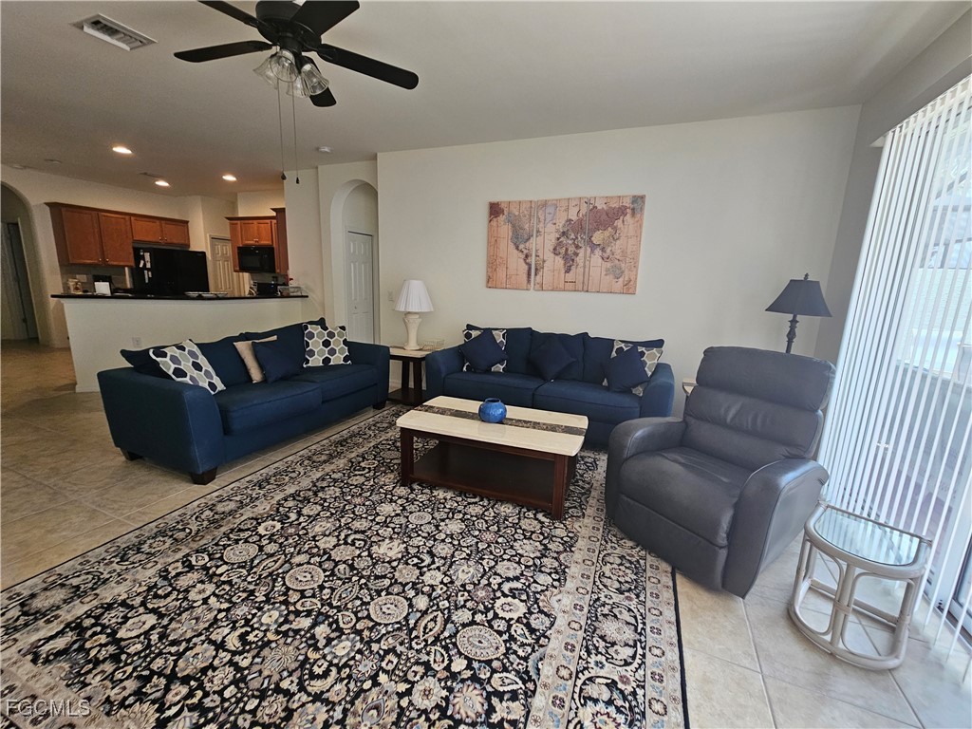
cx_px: 486
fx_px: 365
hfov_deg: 106.2
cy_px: 364
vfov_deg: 89.9
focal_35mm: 13
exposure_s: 1/60
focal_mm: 2.2
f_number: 2.2
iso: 125
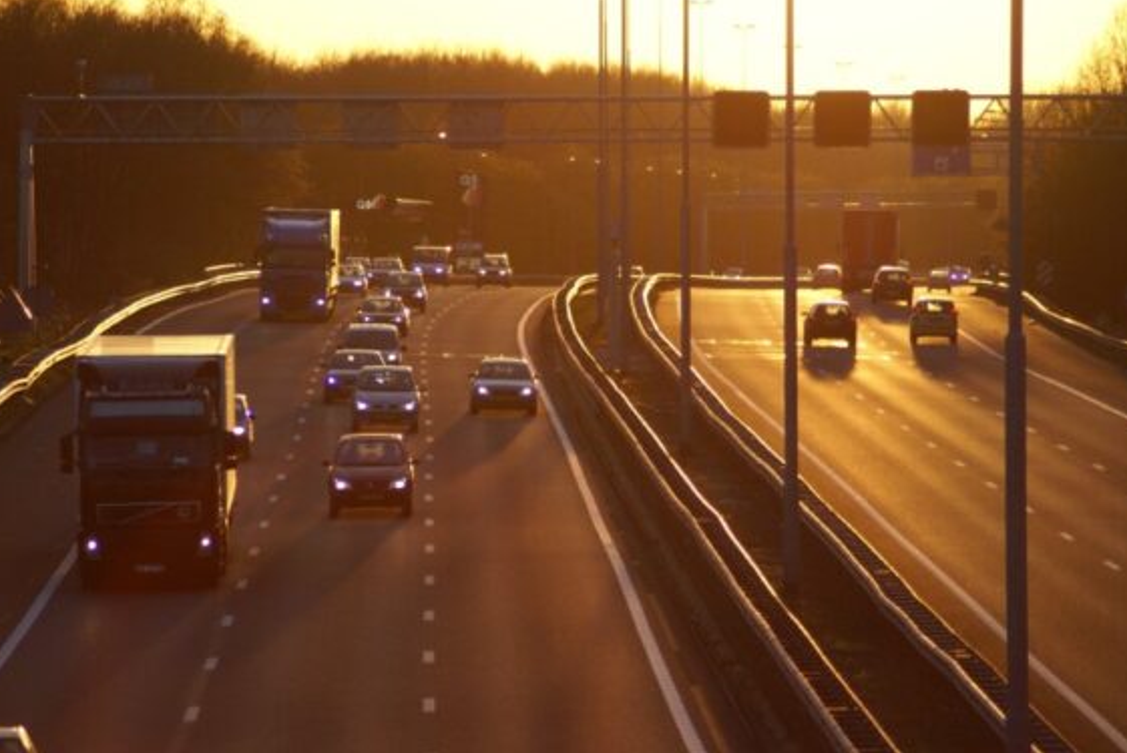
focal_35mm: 321
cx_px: 538
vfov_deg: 4.3
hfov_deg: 6.4
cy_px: 354
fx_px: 10057
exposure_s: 1/320
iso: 160
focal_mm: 200
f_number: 4.5
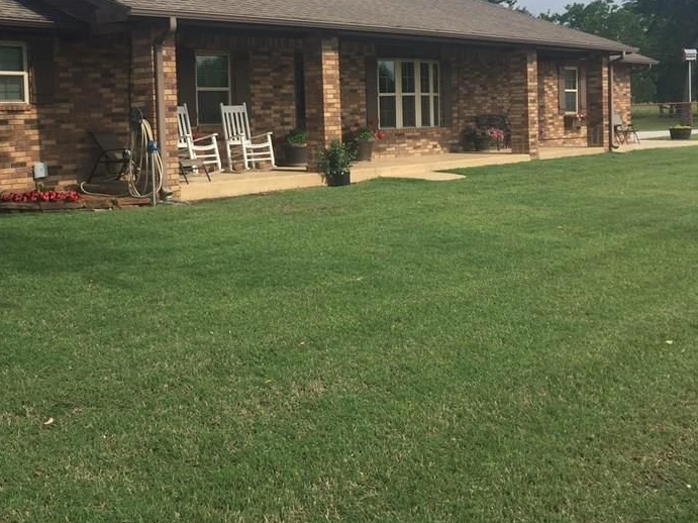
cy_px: 159
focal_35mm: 43
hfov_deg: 43.4
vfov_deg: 33.2
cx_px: 245
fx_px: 867
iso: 32
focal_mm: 4.15
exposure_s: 1/1883
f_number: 2.2
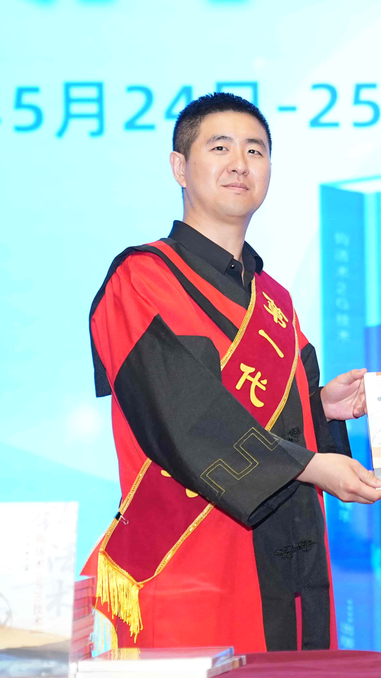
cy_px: 397
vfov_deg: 17.3
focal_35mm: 124
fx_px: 2227
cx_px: 392
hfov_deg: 9.7
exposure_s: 1/200
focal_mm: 64
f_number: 2.8
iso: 1000
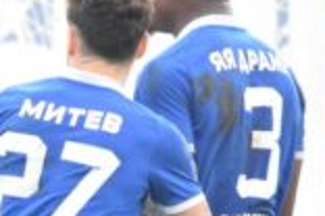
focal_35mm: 1605
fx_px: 14488
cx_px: 25
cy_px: 253
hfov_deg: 1.3
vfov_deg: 0.9
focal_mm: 240
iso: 1600
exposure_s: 1/640
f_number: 5.3
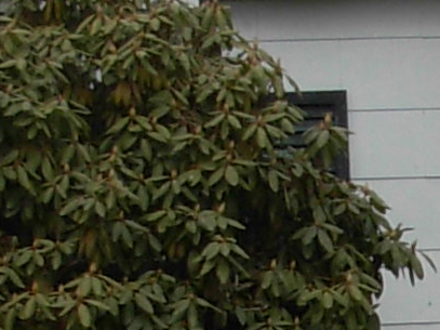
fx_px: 3647
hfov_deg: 6.8
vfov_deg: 5.1
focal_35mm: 287
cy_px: 597
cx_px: 600
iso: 79
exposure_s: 1/995
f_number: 2.9
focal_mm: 6.3
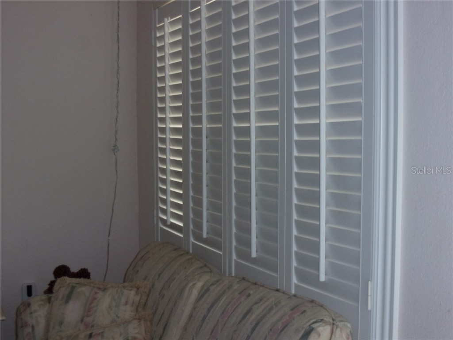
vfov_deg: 27.5
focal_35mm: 53
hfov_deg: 36.2
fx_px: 694
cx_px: 226
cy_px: 170
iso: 200
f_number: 4.9
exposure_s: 1/34
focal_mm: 9.5
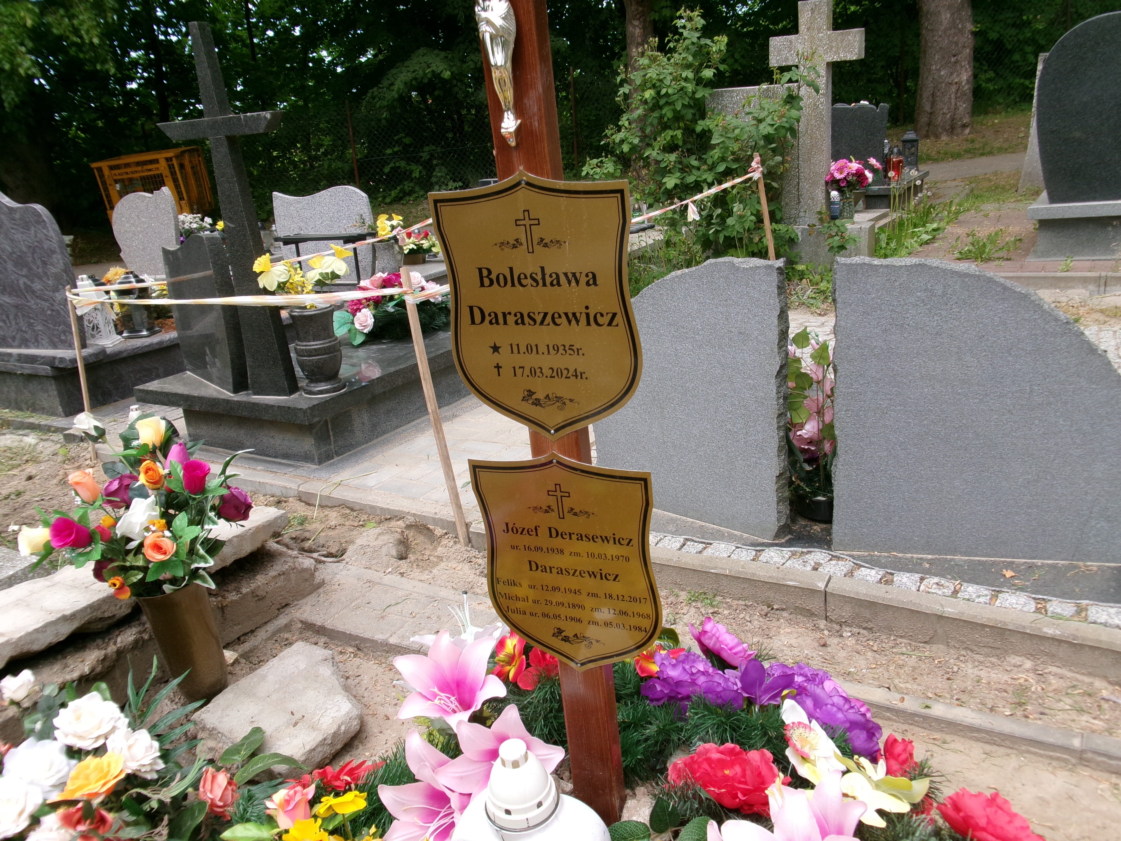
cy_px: 420
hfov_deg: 63.4
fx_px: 907
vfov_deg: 49.7
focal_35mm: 28
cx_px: 560
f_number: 3.9
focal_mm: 5.1
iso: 100
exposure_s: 1/210
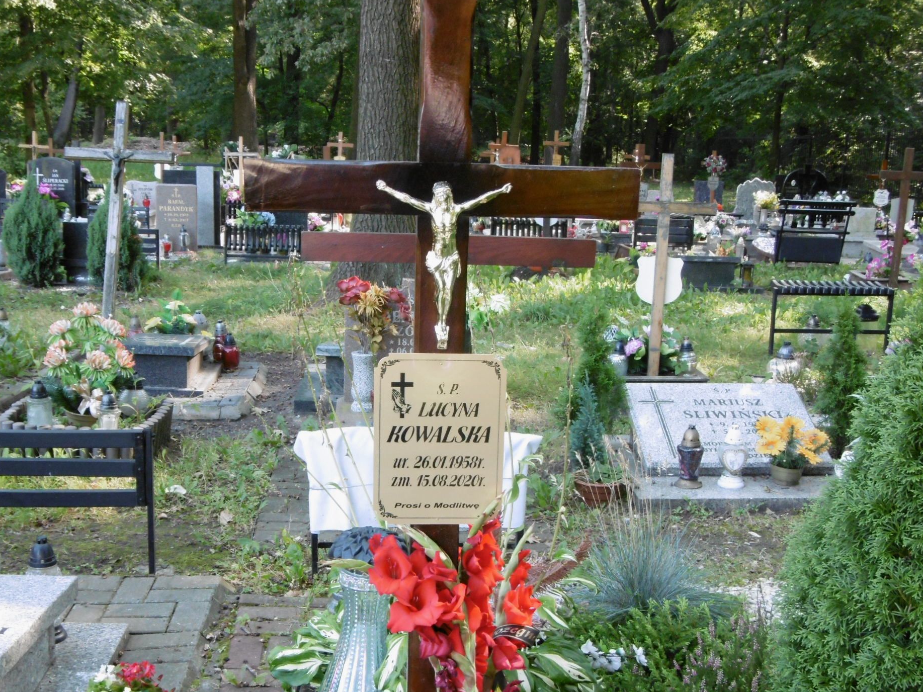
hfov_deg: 39.7
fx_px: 1280
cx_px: 449
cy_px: 382
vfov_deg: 30.2
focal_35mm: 48
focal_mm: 7.7
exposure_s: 1/60
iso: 250
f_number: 3.8
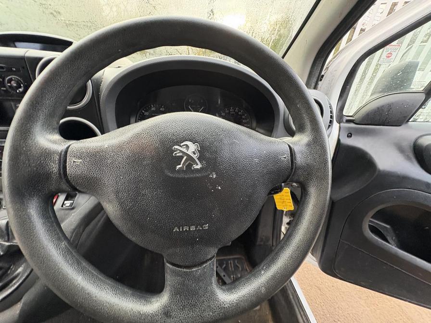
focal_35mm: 14
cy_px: 162
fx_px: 174
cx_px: 216
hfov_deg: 102.1
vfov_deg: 85.7
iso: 400
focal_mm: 2.22
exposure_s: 1/60
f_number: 2.2
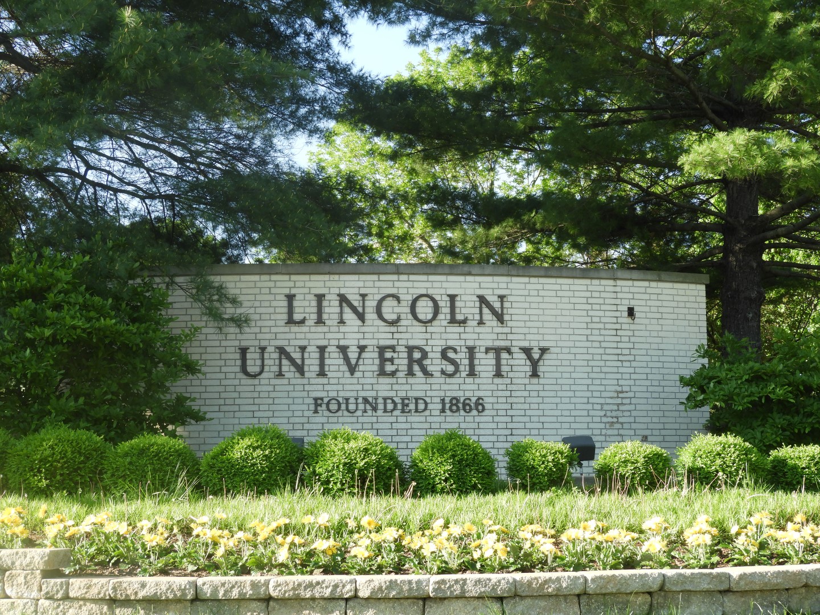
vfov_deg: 22.6
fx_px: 1540
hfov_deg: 29.8
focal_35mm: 65
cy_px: 308
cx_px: 410
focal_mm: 11.6
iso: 100
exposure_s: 1/160
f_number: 4.2
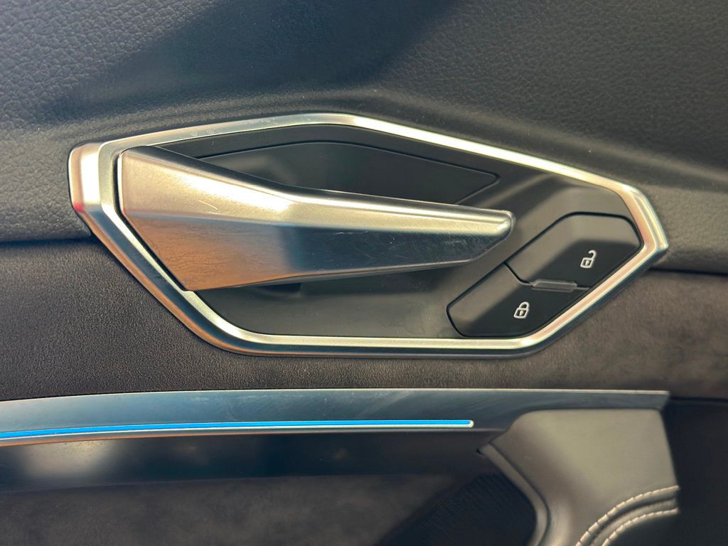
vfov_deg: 30.3
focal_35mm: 48
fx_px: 1009
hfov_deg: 39.7
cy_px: 273
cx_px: 364
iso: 320
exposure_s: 1/60
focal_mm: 6.86
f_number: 1.78
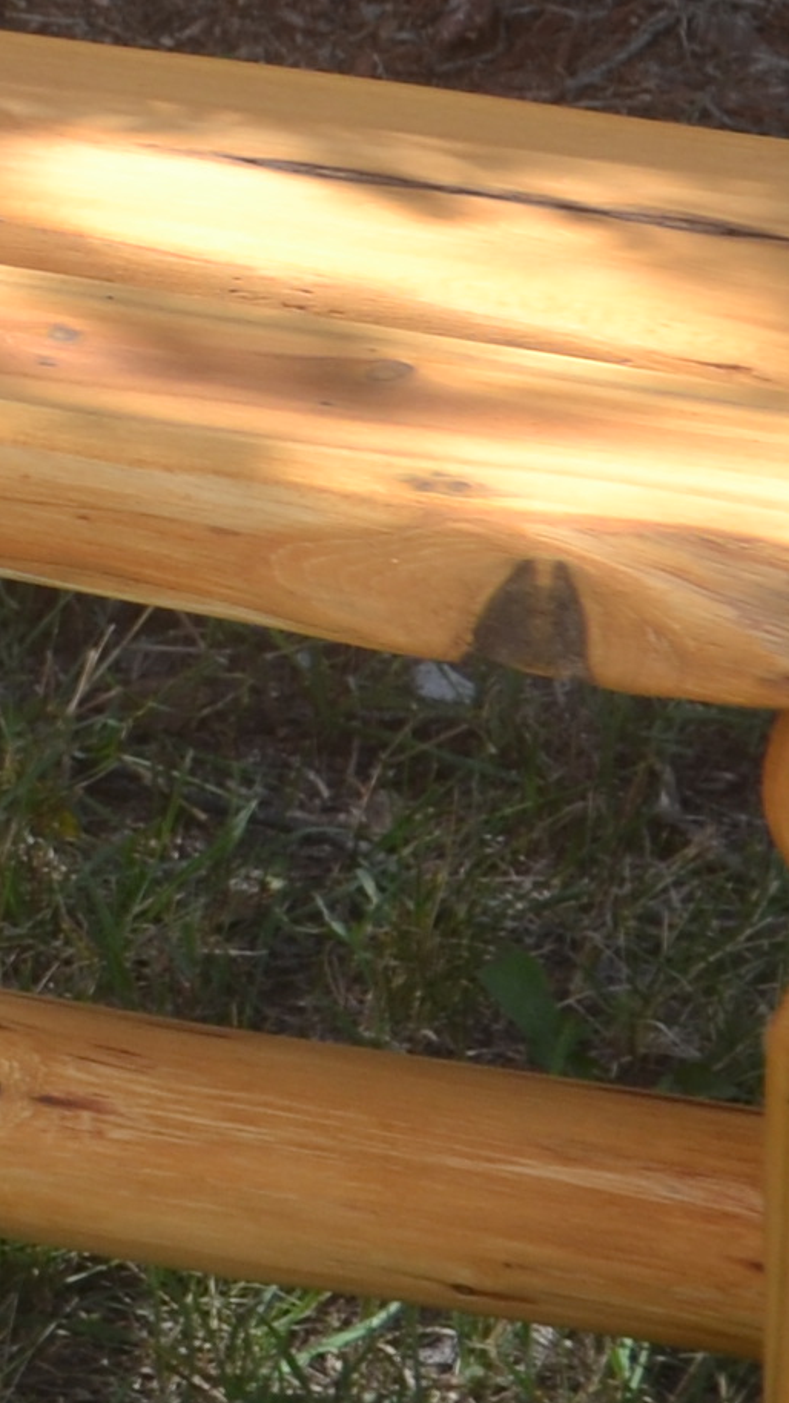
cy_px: 160
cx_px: -1107
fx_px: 7663
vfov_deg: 10.4
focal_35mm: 206
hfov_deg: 5.7
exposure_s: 1/160
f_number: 6.3
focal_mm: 26
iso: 100
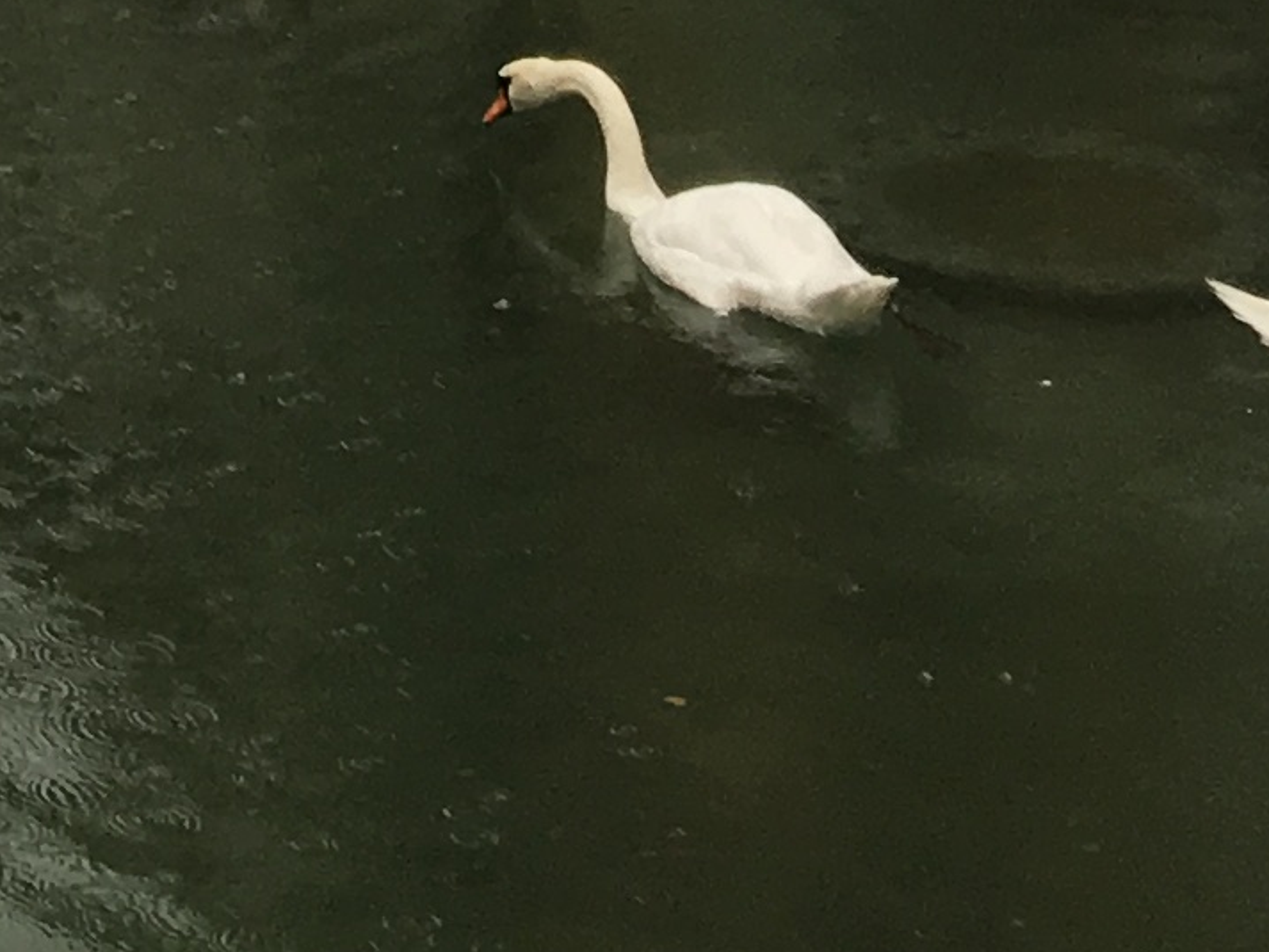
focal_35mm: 164
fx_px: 6013
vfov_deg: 8.0
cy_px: -1731
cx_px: -856
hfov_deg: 11.4
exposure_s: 1/122
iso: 25
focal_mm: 4.15
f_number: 2.2
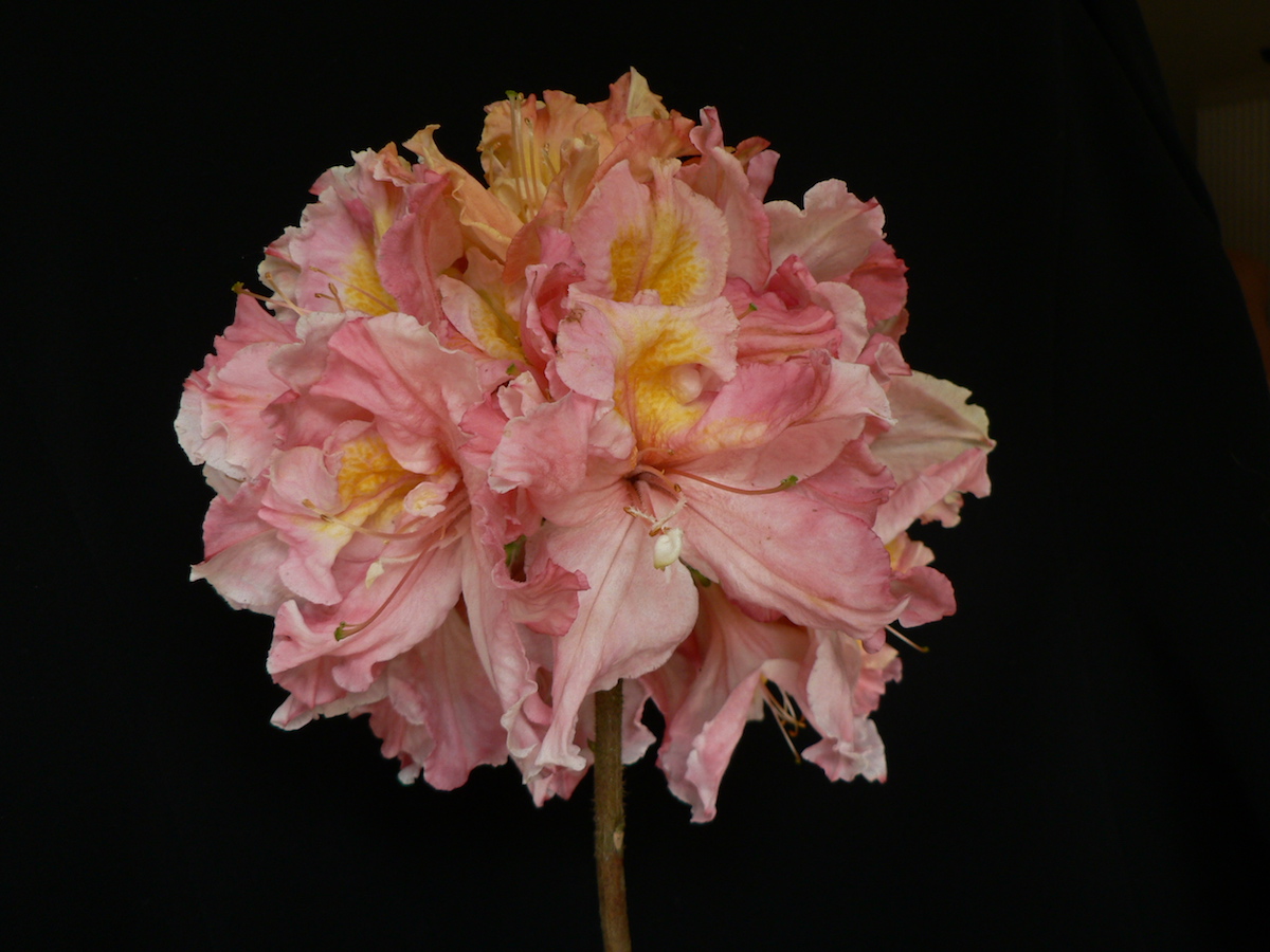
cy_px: 476
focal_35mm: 36
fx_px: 1321
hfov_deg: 51.4
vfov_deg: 39.7
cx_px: 635
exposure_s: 1/125
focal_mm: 6
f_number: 2.8
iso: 80
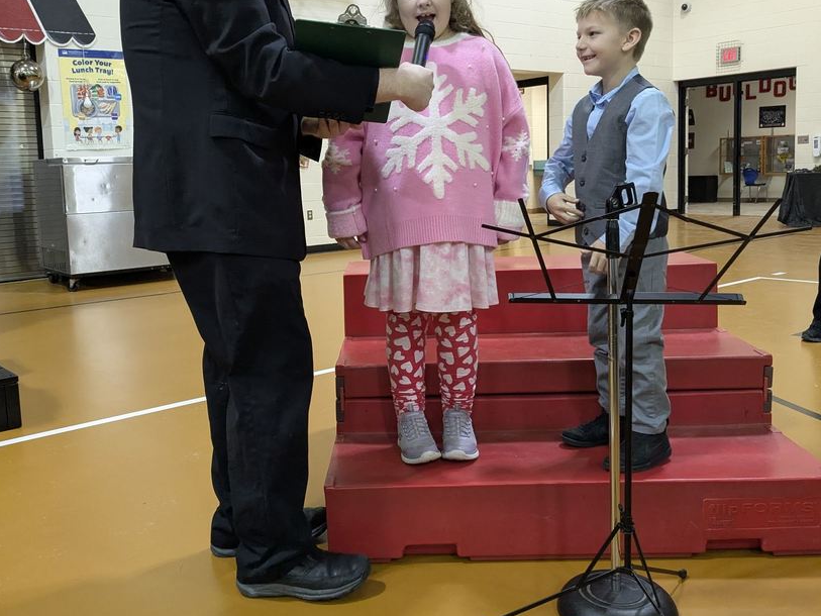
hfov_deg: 53.9
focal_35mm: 34
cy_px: 253
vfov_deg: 41.7
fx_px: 807
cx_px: 385
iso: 480
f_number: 1.73
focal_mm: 4.38
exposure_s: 1/120
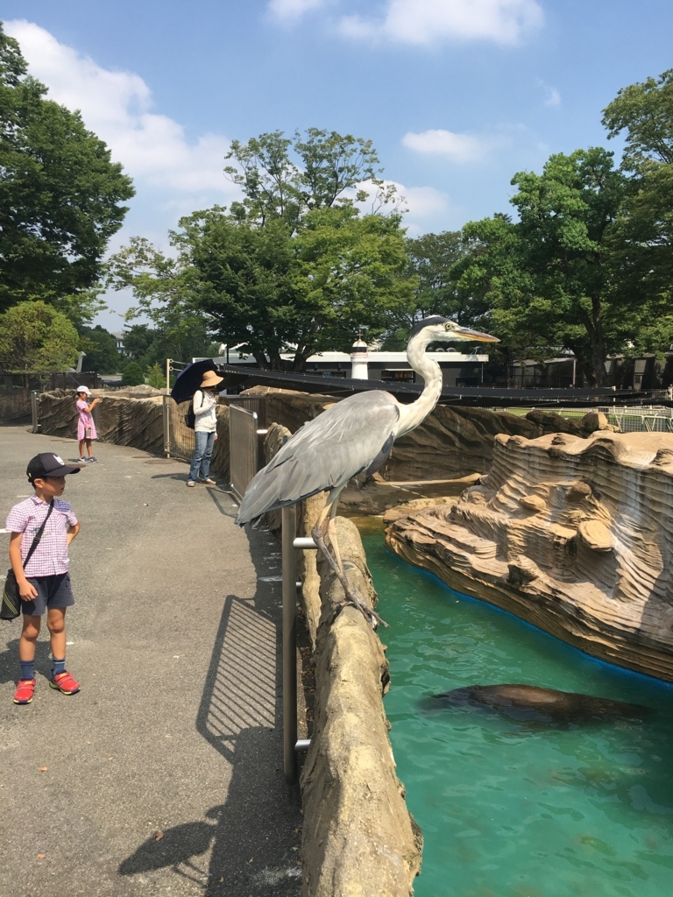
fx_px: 752
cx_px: 336
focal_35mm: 29
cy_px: 448
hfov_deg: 48.2
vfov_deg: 61.7
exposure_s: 1/1451
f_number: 2.2
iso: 25
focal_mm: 4.15
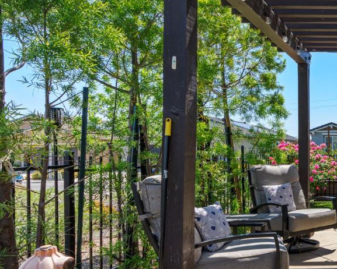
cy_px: 162
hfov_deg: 36.5
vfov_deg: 38.1
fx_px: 389
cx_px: 402
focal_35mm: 39
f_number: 8
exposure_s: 1/160
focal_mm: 16
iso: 100
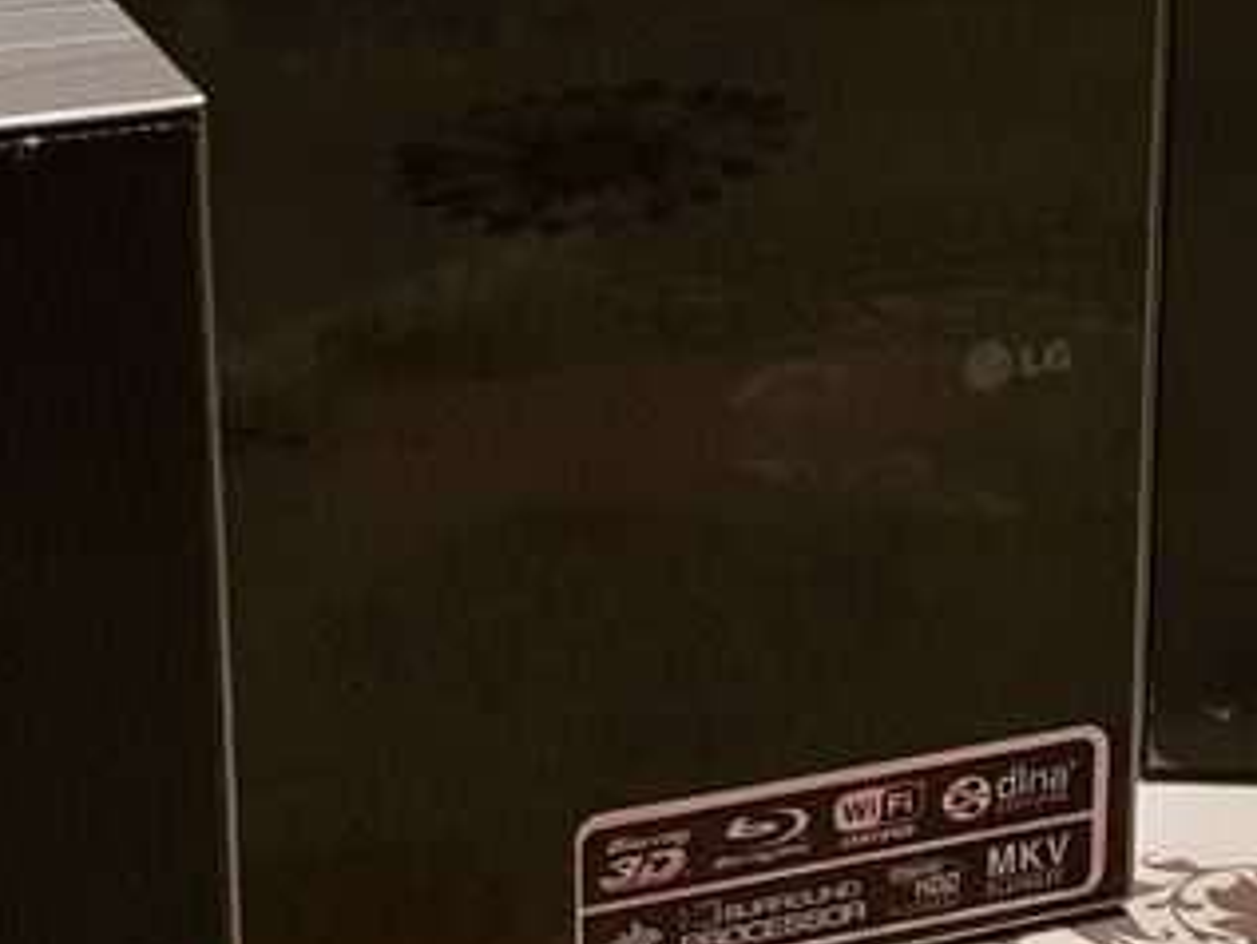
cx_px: 960
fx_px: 2979
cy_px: 520
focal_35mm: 82
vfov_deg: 18.0
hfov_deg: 23.6
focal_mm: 4.3
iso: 250
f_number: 1.7
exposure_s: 1/10
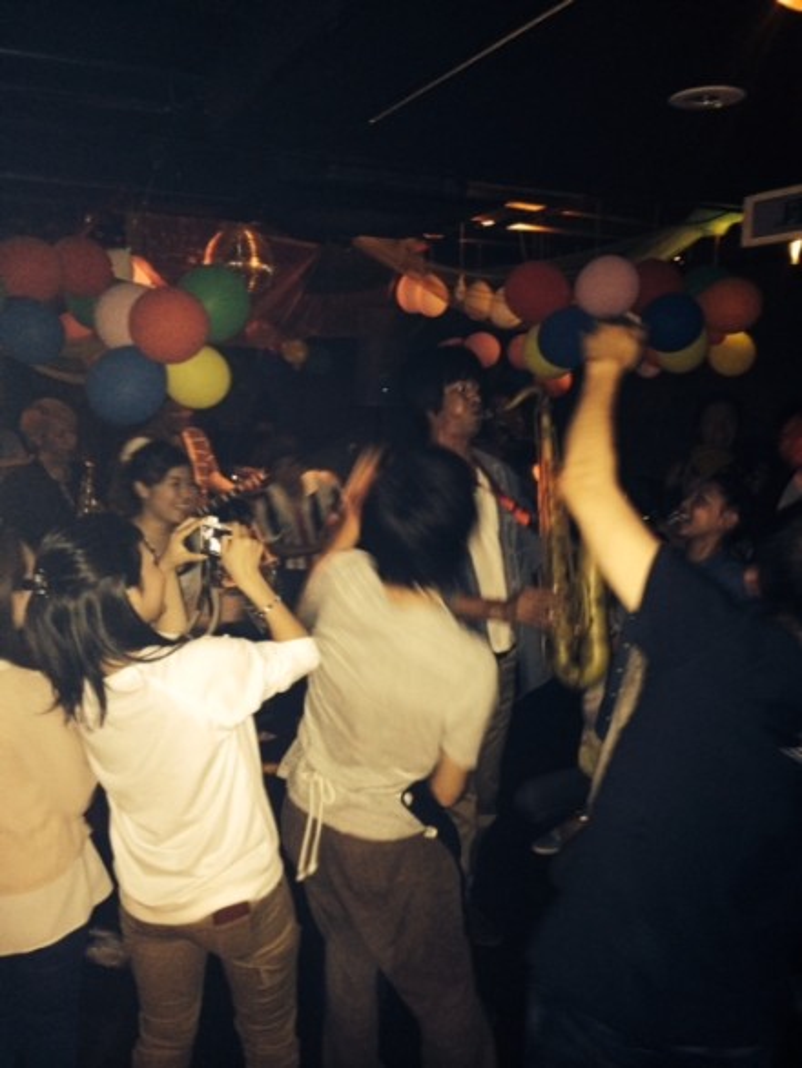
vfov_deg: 59.9
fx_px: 926
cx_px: 401
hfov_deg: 46.8
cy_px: 534
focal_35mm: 30
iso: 400
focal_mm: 4.12
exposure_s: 1/16
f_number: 2.2
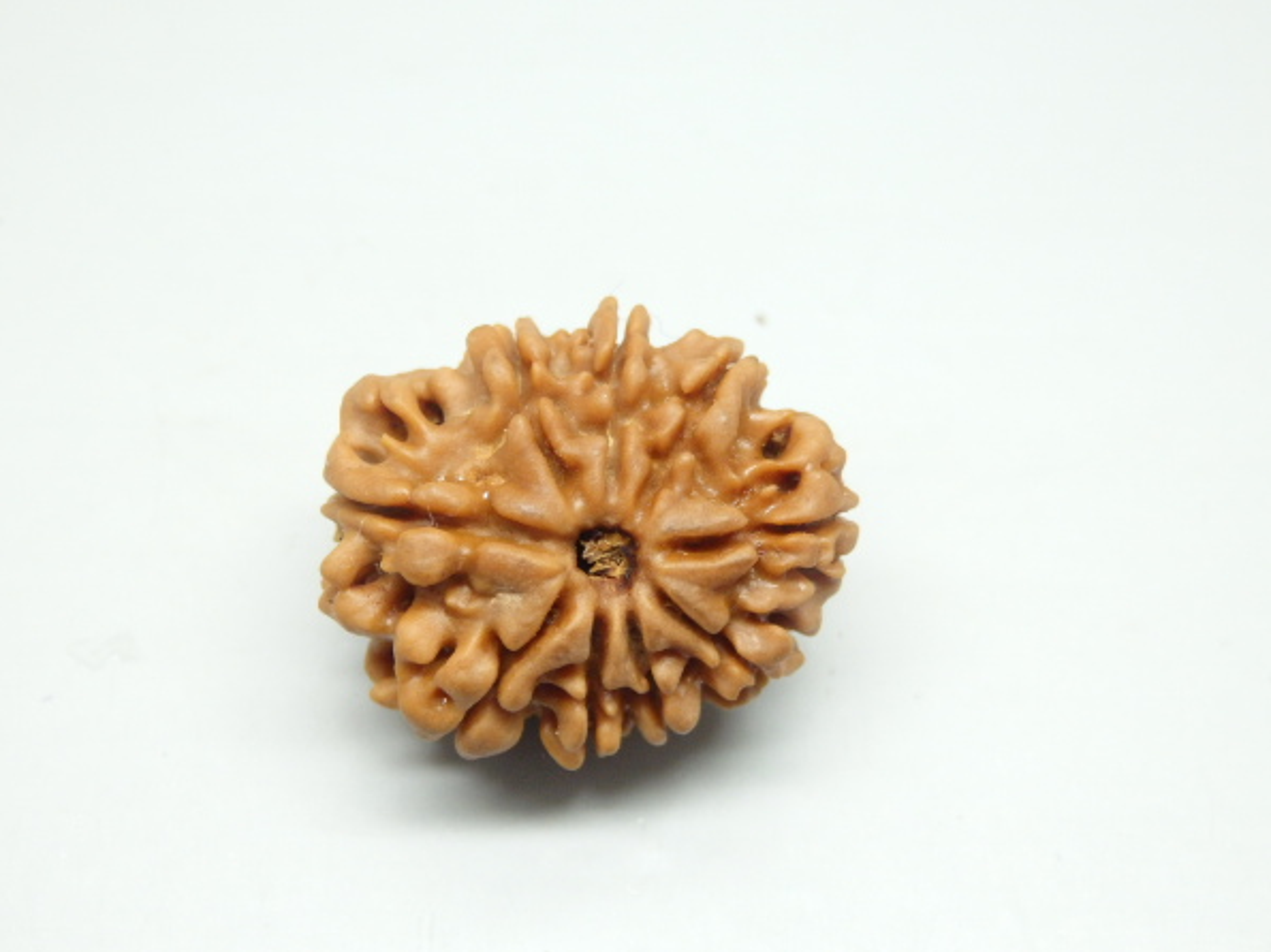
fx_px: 2606
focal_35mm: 71
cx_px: 613
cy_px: 506
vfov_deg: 20.7
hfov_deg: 27.4
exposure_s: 1/100
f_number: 4.4
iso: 500
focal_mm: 11.9
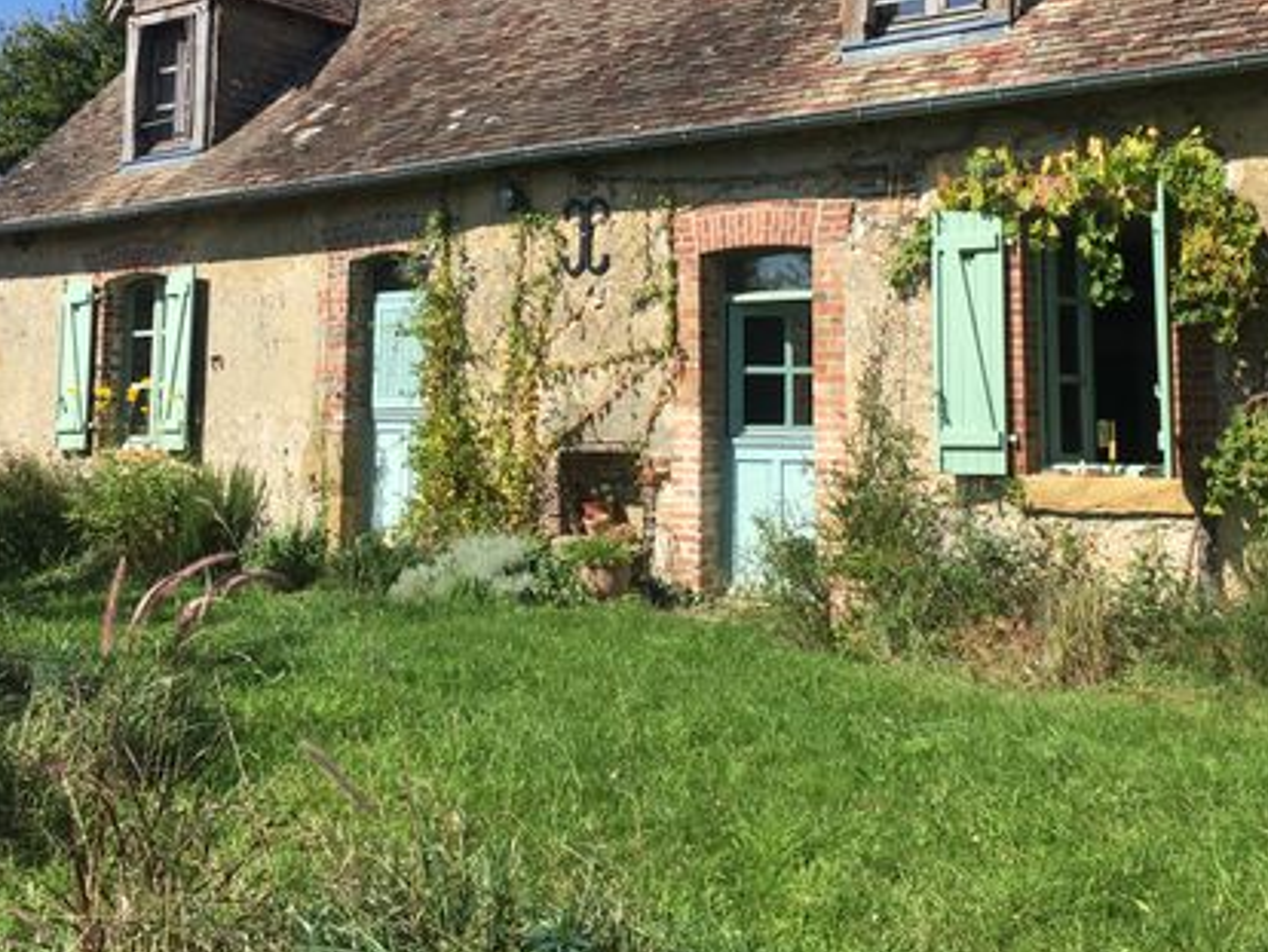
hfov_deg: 44.7
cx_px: 692
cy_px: 275
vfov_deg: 33.9
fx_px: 1539
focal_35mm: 42
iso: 25
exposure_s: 1/1241
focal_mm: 4.15
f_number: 2.2
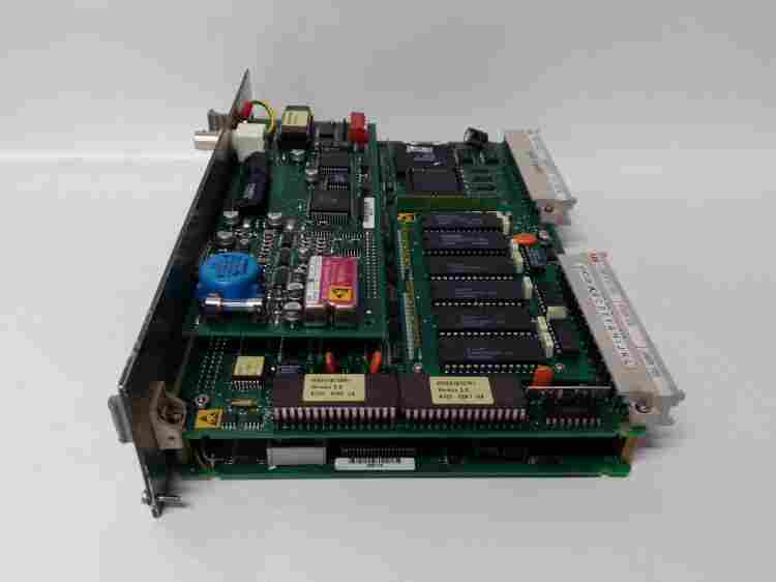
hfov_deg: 65.3
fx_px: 605
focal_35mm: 27
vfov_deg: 51.3
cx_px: 388
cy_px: 291
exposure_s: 1/33
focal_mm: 3.79
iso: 224
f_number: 2
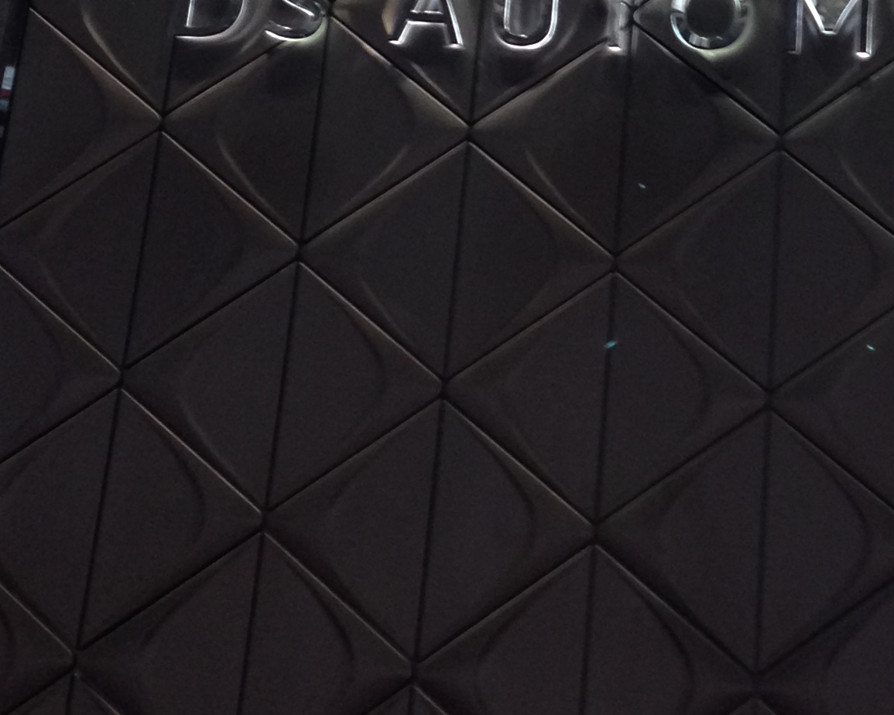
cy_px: -8
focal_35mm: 91
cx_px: 756
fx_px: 2408
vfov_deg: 16.5
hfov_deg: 20.7
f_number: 2.4
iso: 100
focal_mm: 4.12
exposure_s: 1/20
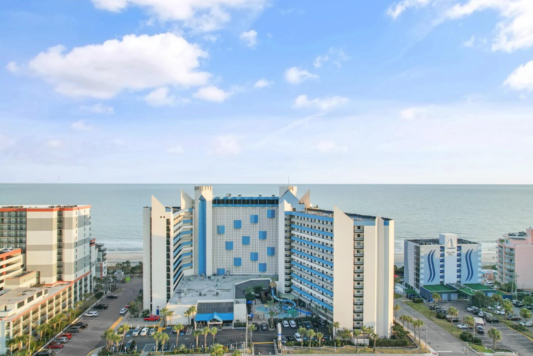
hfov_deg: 78.6
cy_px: 178
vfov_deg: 57.2
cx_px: 266
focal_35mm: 22
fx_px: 326
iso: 100
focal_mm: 8.38
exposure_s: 1/40
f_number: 2.8
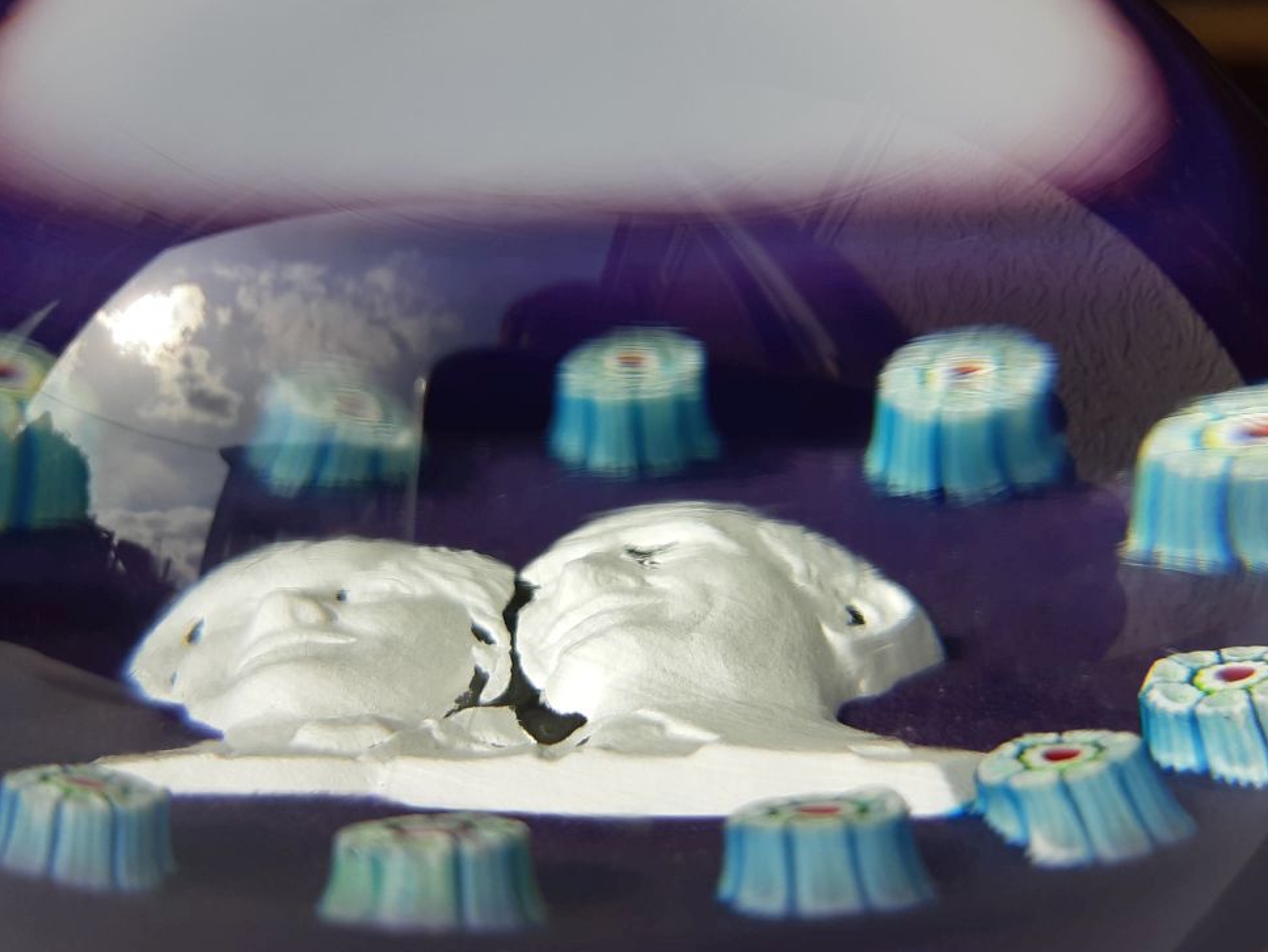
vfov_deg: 33.6
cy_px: 488
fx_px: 1576
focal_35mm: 43
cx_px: 654
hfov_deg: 43.8
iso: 40
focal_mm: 3.93
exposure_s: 1/1004
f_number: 1.7
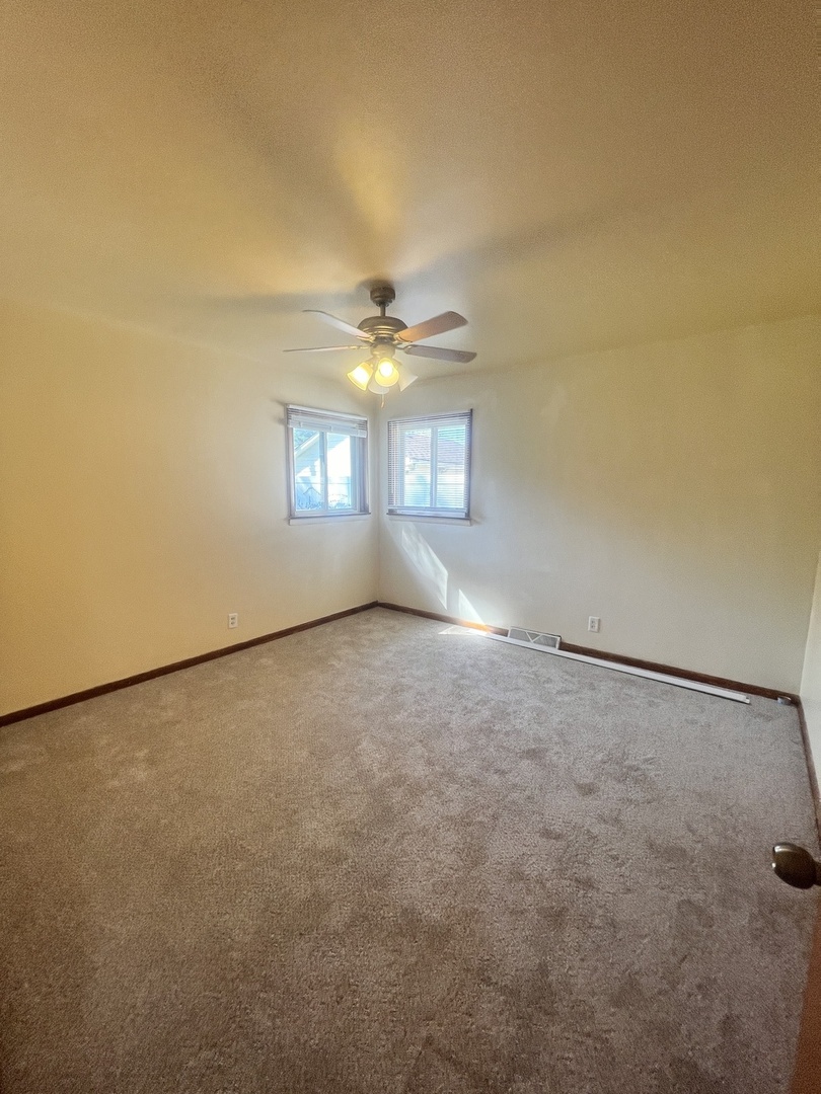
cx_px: 410
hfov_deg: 89.9
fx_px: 411
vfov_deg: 106.2
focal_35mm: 13
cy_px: 547
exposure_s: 1/120
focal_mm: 1.57
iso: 100
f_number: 1.8
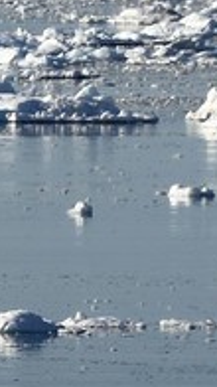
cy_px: 249
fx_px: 24552
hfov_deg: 0.5
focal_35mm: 2396
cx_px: -986
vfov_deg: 0.9
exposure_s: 1/640
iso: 200
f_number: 9
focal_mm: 280
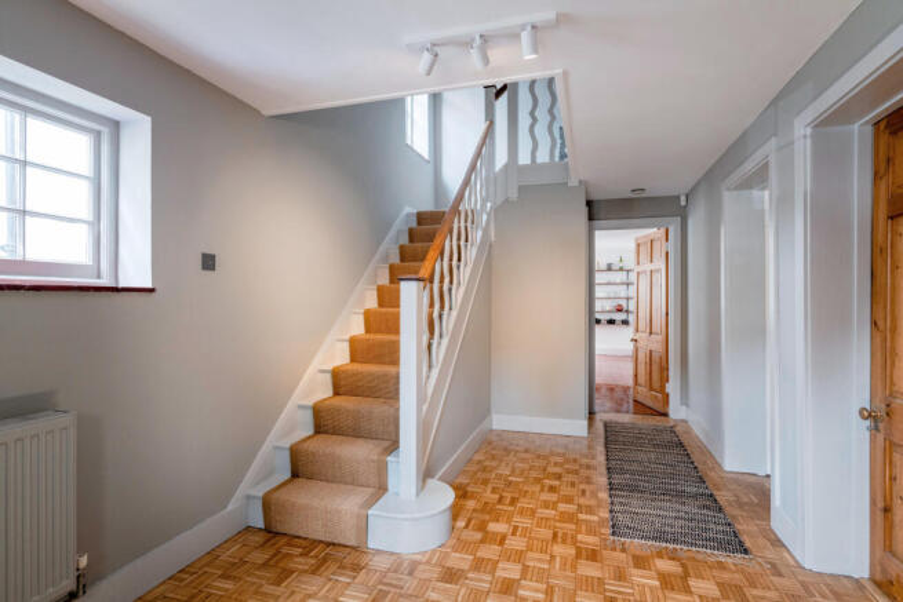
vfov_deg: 70.5
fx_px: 426
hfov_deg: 93.3
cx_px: 452
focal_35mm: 17
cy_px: 301
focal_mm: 17
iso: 400
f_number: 6.3
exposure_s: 1/30
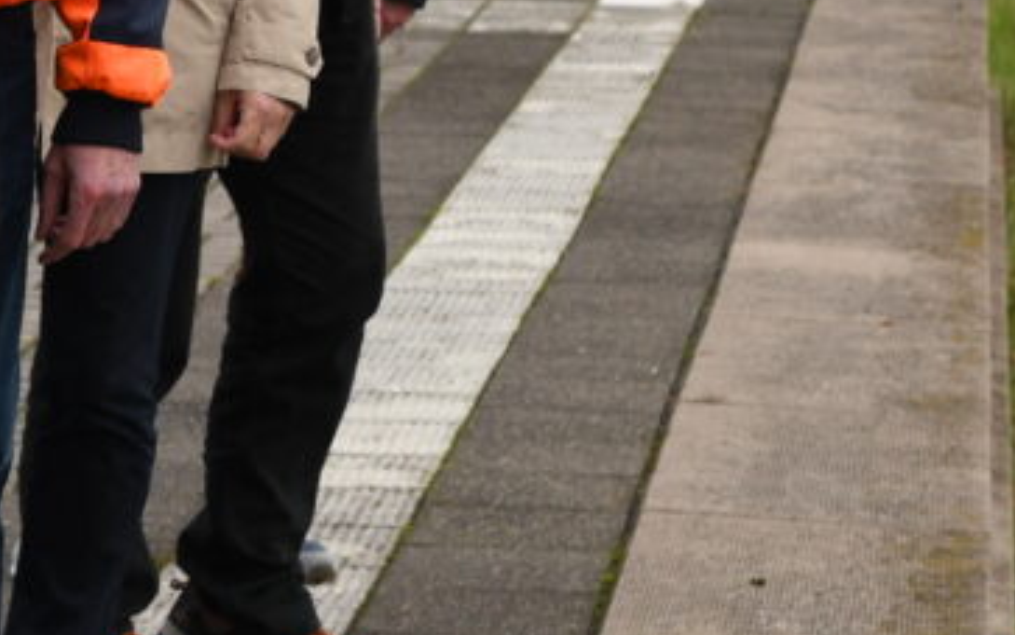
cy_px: -386
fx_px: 5727
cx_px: 81
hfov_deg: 10.1
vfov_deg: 6.2
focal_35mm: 207
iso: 200
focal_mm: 42
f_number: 5
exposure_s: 1/125
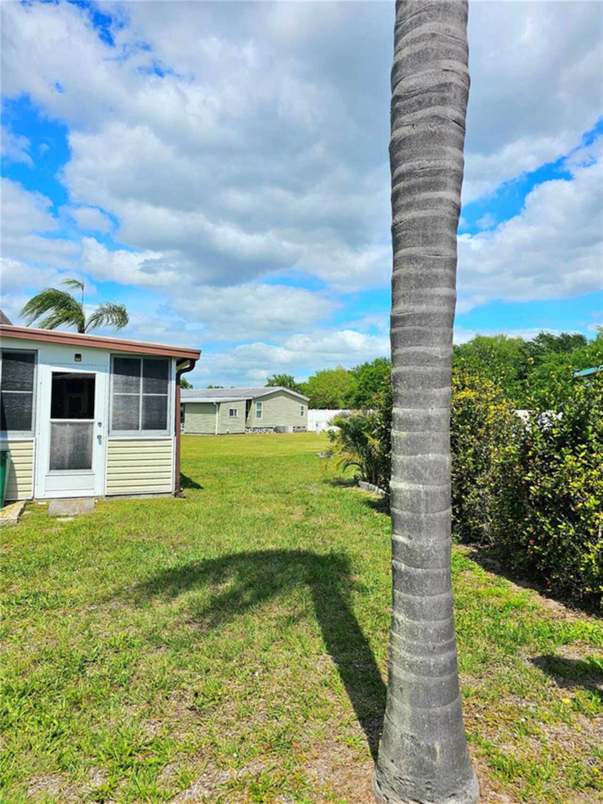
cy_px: 402
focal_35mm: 23
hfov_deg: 58.9
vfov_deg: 73.9
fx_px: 534
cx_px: 302
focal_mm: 6.3
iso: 10
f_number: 1.7
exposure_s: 1/2000
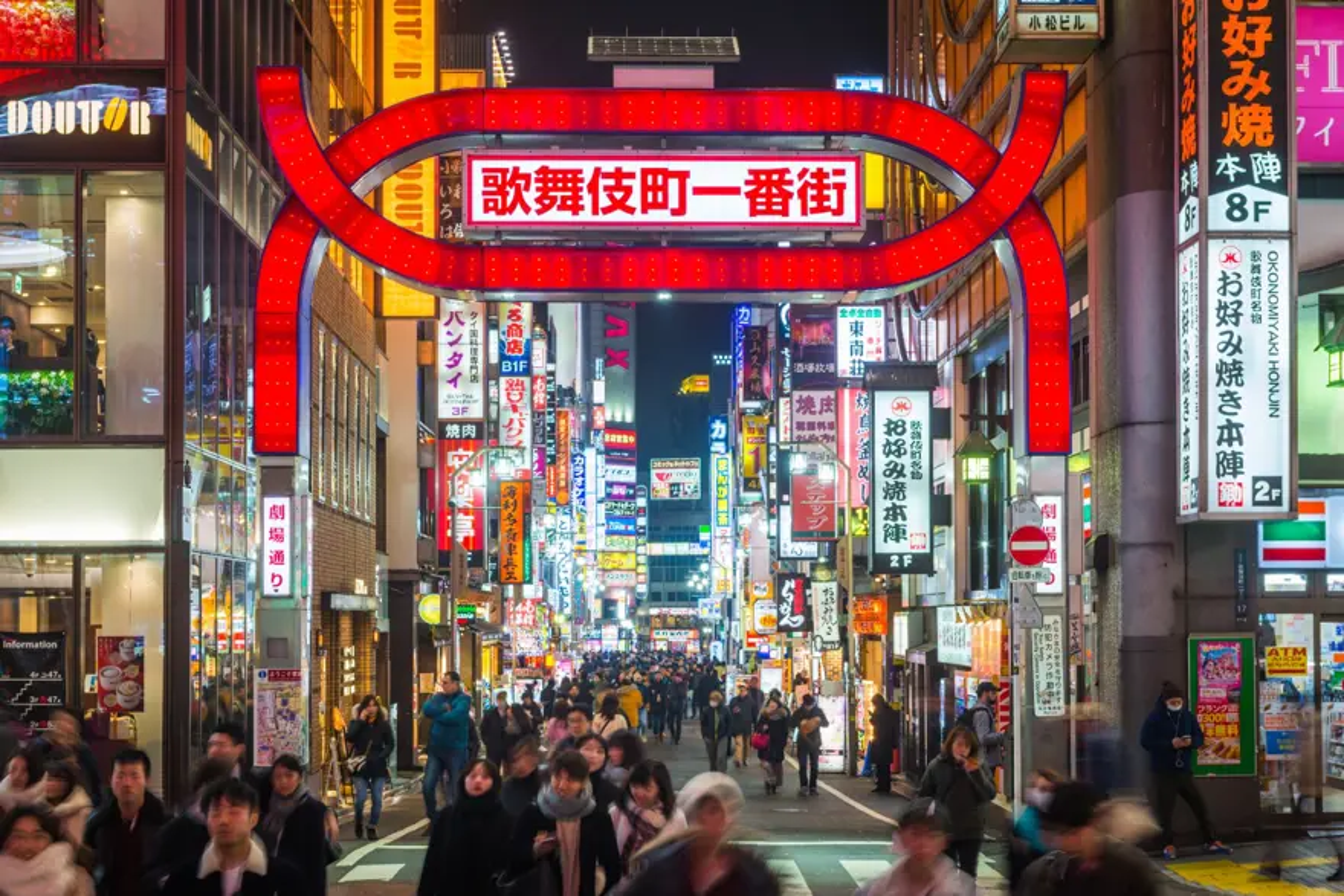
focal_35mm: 56
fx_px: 2091
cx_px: 672
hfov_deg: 35.6
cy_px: 448
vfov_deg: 24.2
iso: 100
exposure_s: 1/4
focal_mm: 56
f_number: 8
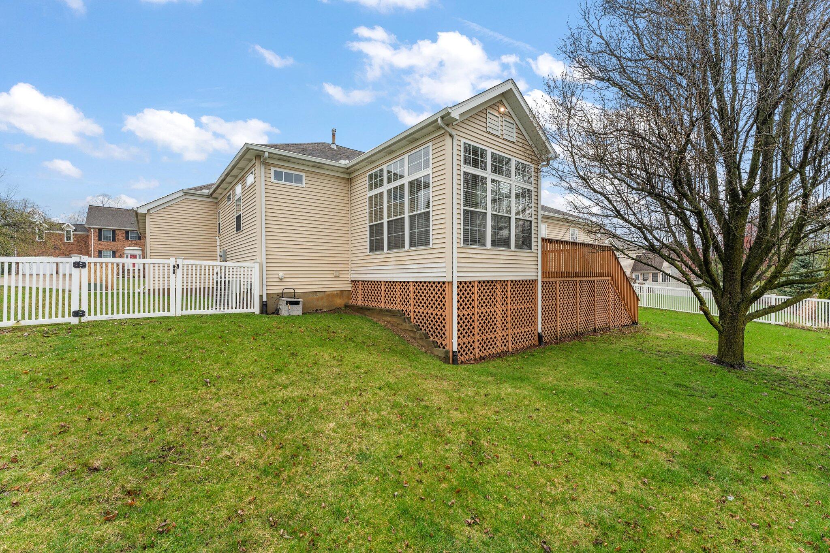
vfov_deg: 81.2
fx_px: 323
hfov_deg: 104.3
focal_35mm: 14
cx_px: 415
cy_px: 276
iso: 400
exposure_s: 1/80
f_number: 8
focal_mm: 14
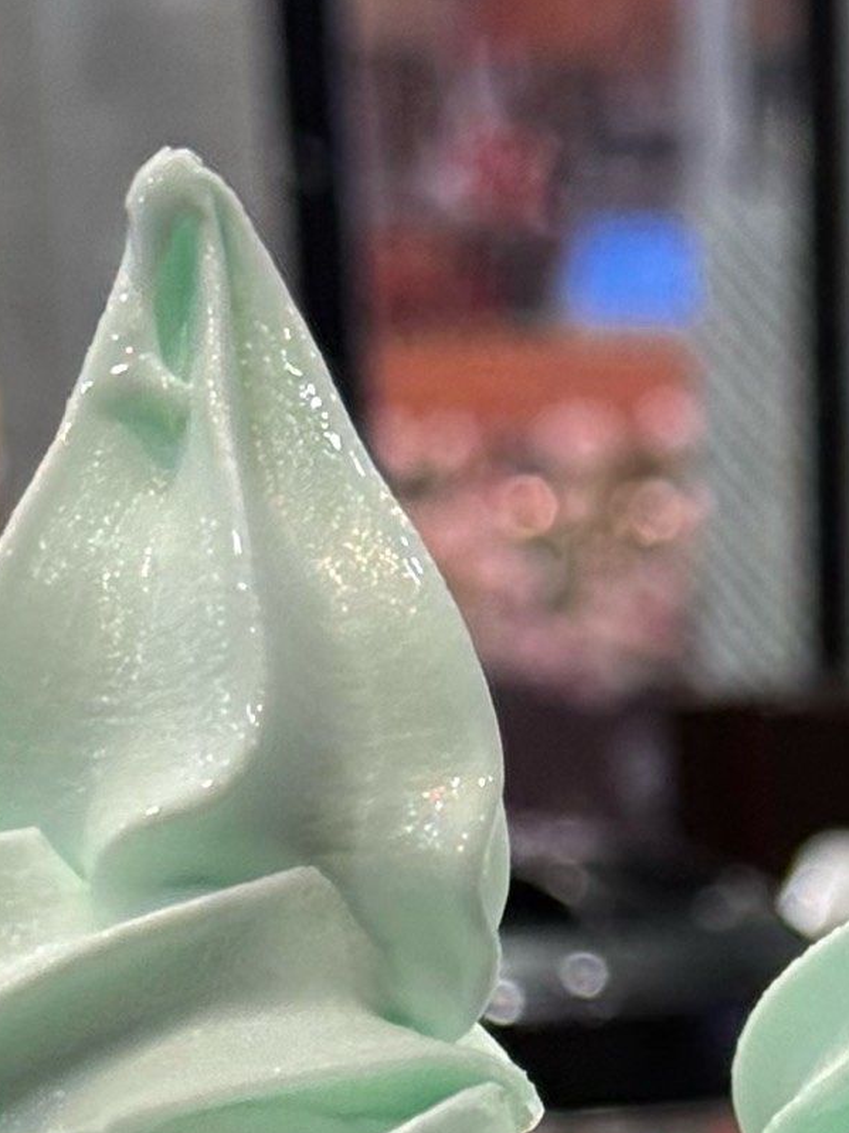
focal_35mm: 164
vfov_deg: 11.7
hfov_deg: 9.0
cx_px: 787
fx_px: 5365
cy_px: 1541
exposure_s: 1/100
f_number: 1.78
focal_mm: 6.86
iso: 64
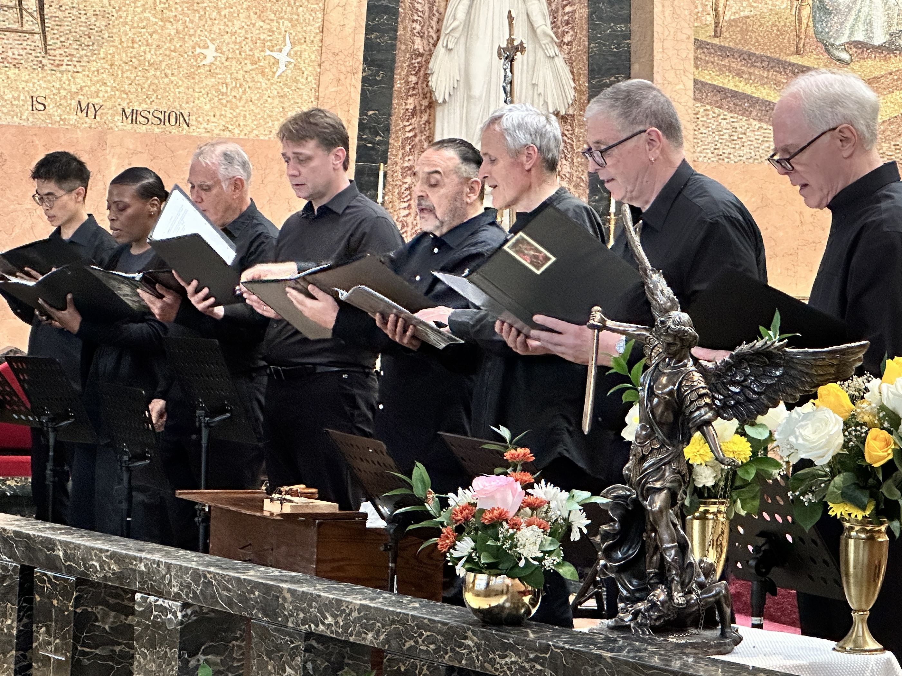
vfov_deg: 19.1
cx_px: 451
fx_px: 2007
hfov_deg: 25.3
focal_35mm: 77
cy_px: 338
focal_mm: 9
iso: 800
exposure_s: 1/41
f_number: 2.8
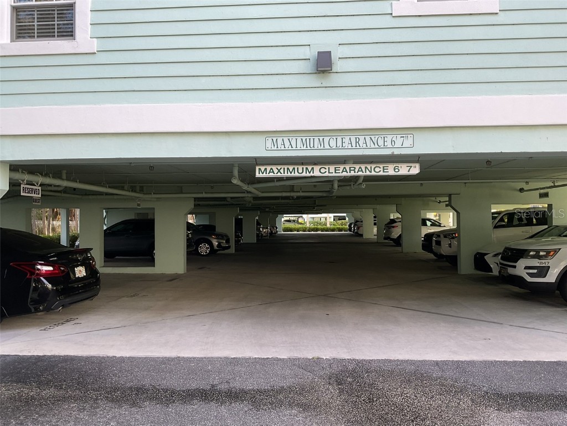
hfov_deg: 61.7
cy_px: 213
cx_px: 284
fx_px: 475
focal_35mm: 29
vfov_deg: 48.2
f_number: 1.8
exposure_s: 1/149
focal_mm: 3
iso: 16
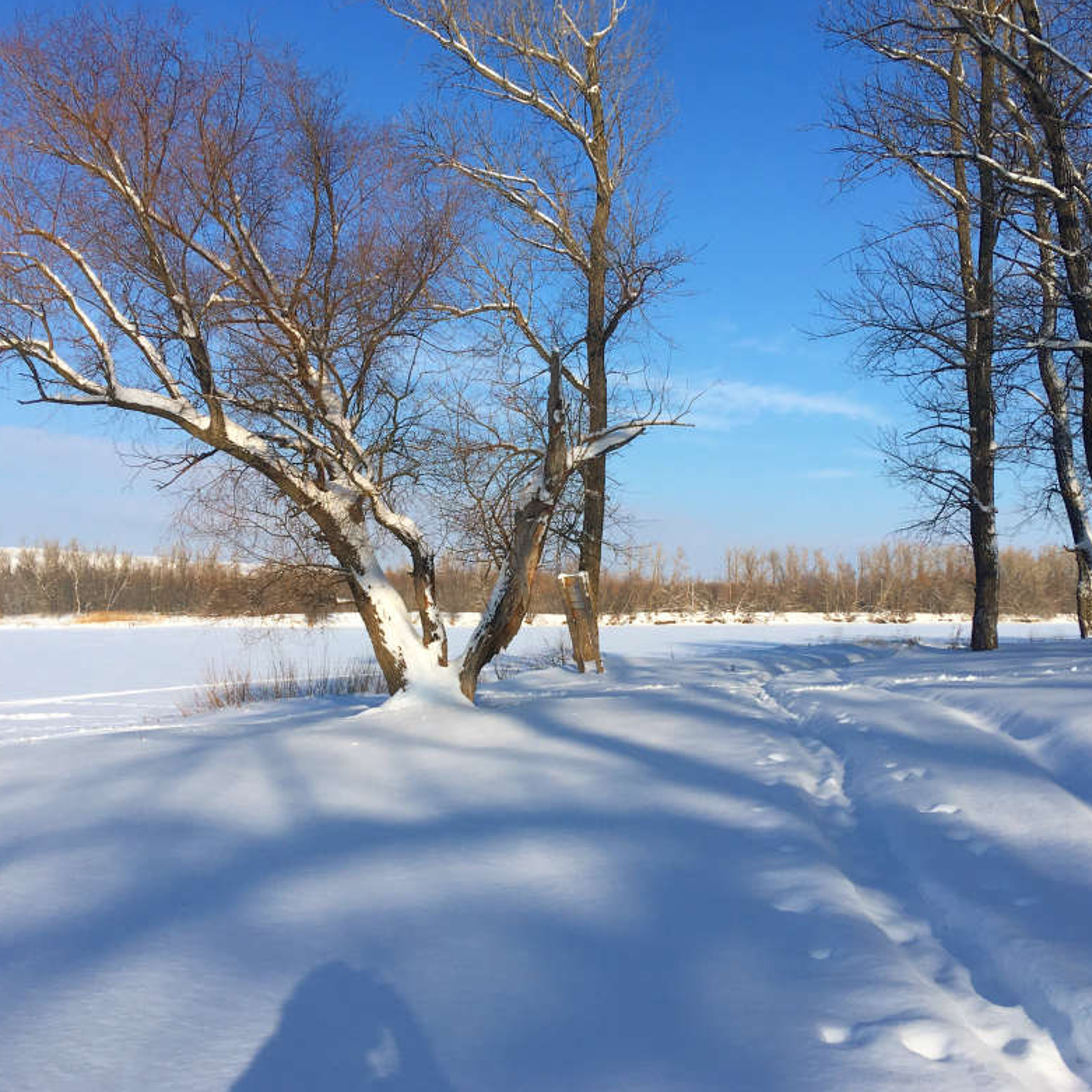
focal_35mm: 35
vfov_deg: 47.2
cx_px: 558
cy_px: 545
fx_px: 1249
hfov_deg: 47.2
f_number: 2.2
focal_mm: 4.15
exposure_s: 1/2137
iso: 25
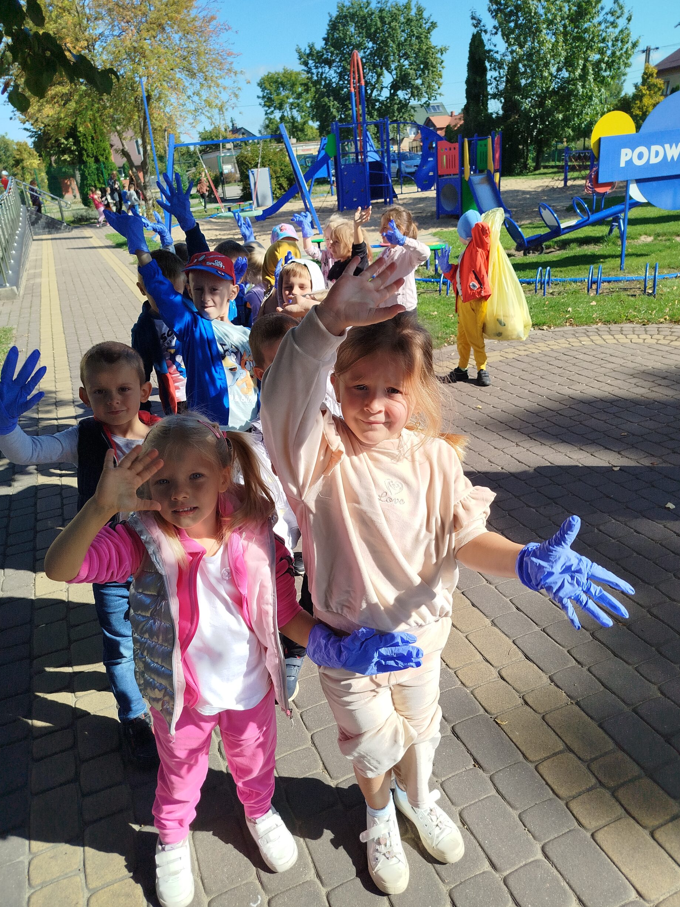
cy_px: 455
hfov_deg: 54.9
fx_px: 655
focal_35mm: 25
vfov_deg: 69.4
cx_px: 349
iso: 50
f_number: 1.7
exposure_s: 1/780
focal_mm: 5.31
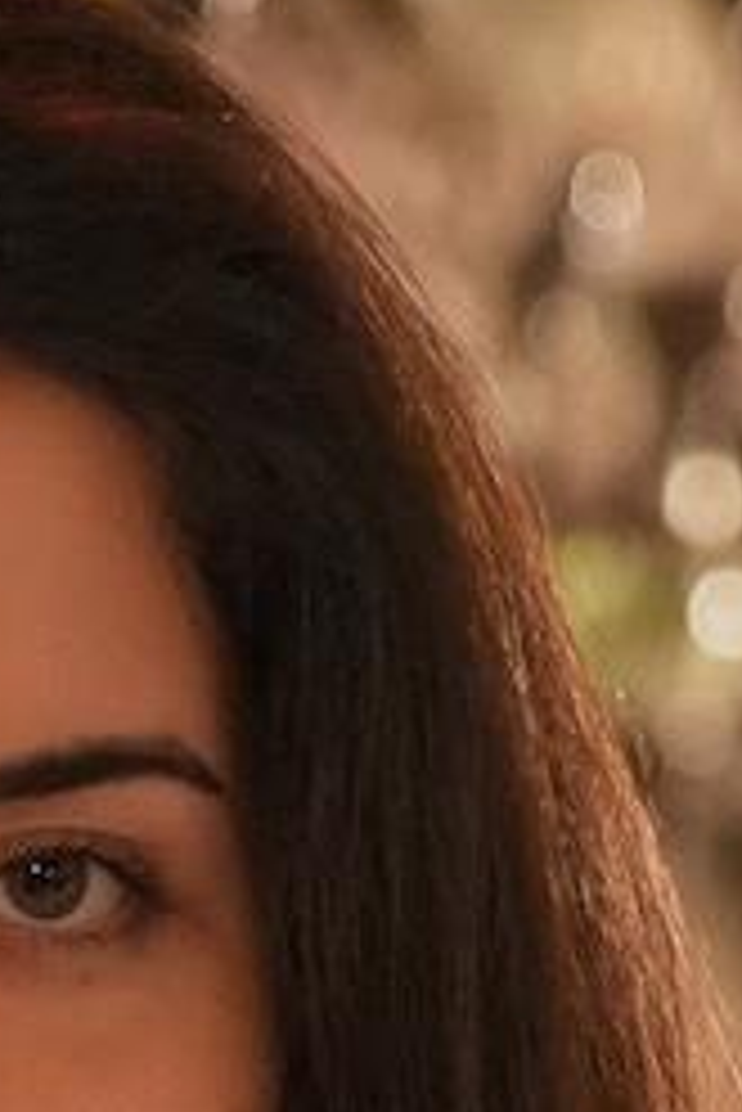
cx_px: 72
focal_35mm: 388
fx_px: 11978
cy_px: 4119
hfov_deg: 3.5
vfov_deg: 4.9
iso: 4000
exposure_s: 1/100
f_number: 2.8
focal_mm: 50
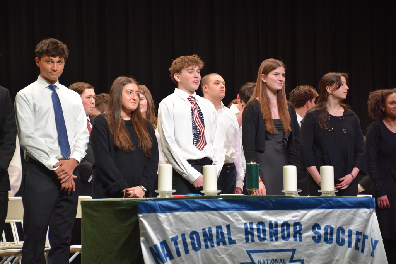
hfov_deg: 19.5
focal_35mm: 105
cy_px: 132
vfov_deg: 13.0
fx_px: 1155
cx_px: 198
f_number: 5
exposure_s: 1/60
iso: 500
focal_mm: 70
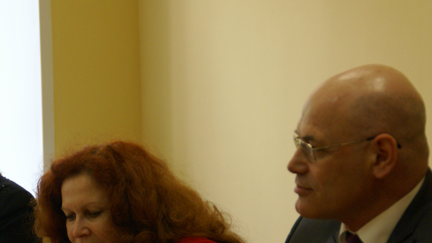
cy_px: 177
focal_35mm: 203
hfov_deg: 10.6
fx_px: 2325
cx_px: 175
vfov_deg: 6.0
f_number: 5.6
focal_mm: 90
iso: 400
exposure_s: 1/100
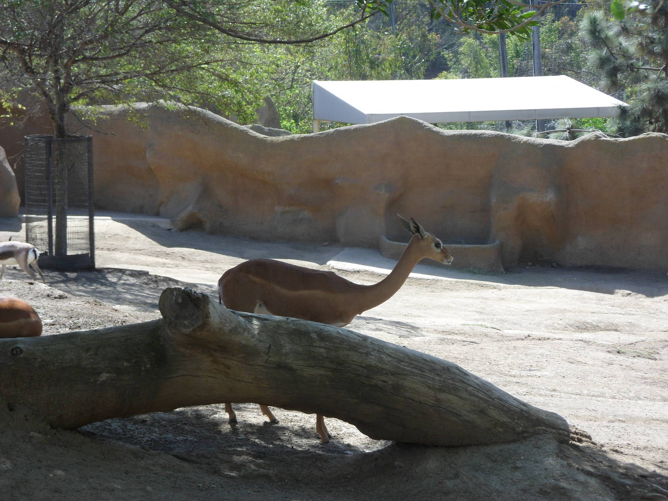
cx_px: 334
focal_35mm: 105
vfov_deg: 14.1
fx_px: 2026
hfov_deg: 18.7
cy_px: 250
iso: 80
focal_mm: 17.7
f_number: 5.3
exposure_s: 1/125
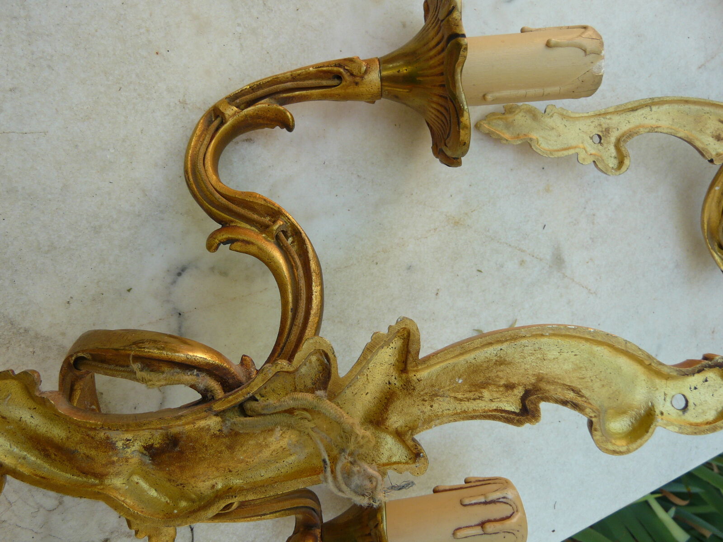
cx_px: 362
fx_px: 585
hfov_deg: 63.4
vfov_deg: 49.7
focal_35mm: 28
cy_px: 271
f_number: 3.2
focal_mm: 4.6
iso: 100
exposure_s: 1/100
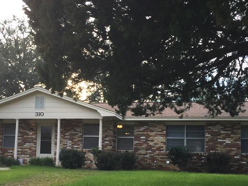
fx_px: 366
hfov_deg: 37.3
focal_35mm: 51
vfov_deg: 28.4
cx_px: 93
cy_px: 126
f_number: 2.2
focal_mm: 4.15
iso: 32
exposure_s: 1/282
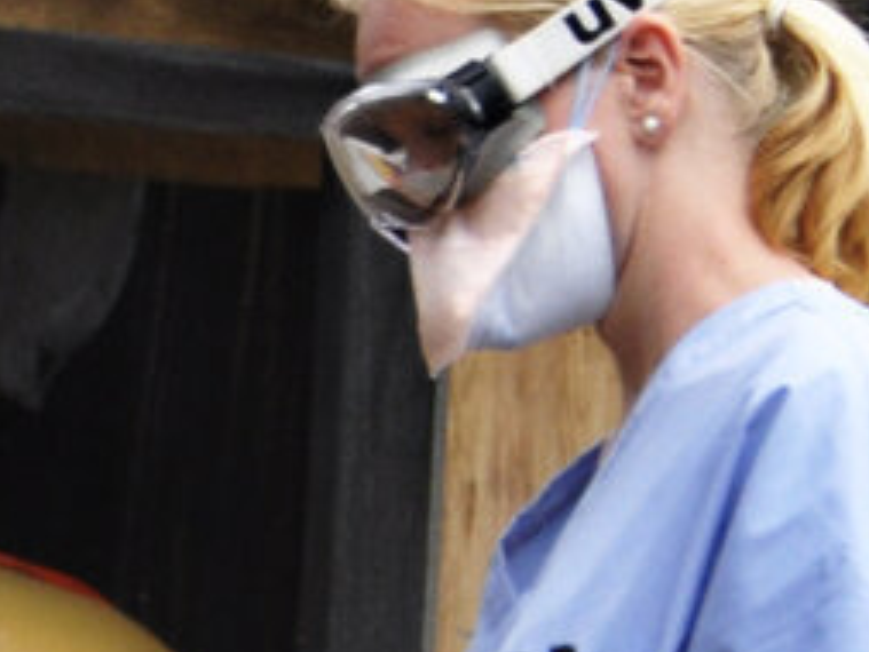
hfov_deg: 1.7
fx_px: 30059
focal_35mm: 1197
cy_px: 1637
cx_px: -10
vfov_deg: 1.2
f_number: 5.6
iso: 500
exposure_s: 1/1000
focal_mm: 105
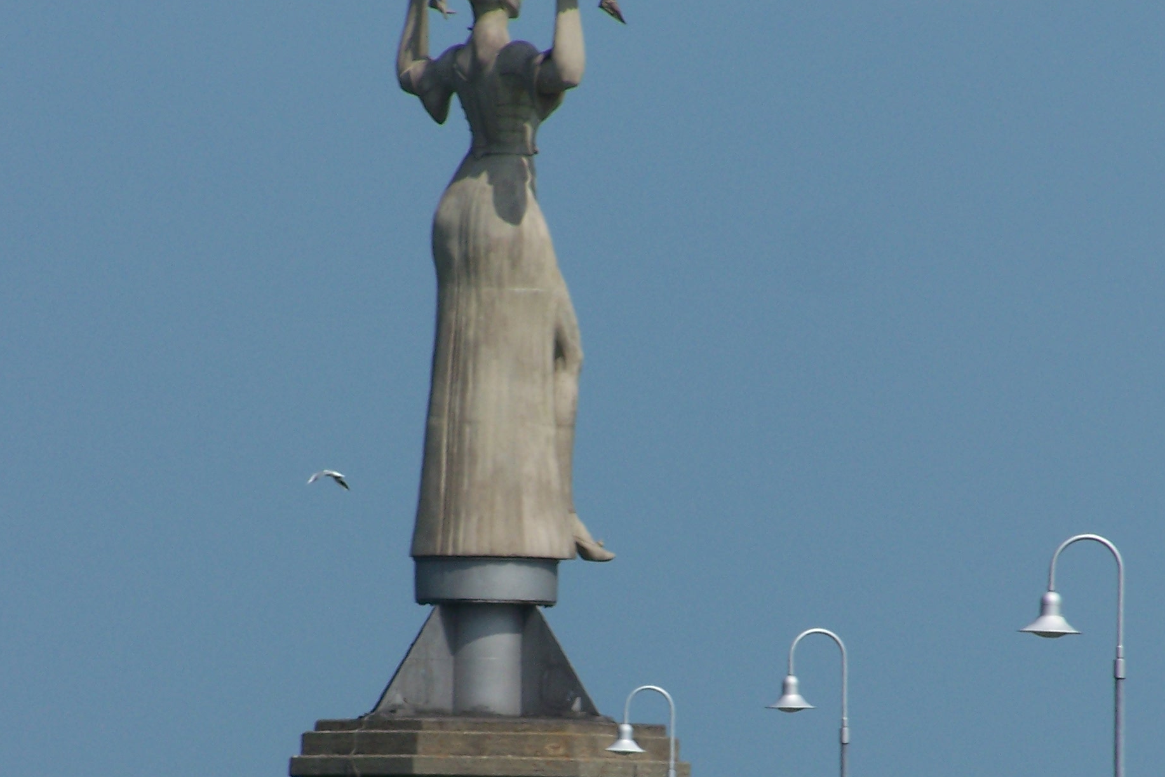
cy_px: 636
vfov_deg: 3.0
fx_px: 14983
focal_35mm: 463
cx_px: 571
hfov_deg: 4.5
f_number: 7.1
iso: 80
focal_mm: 52.6
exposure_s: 1/500
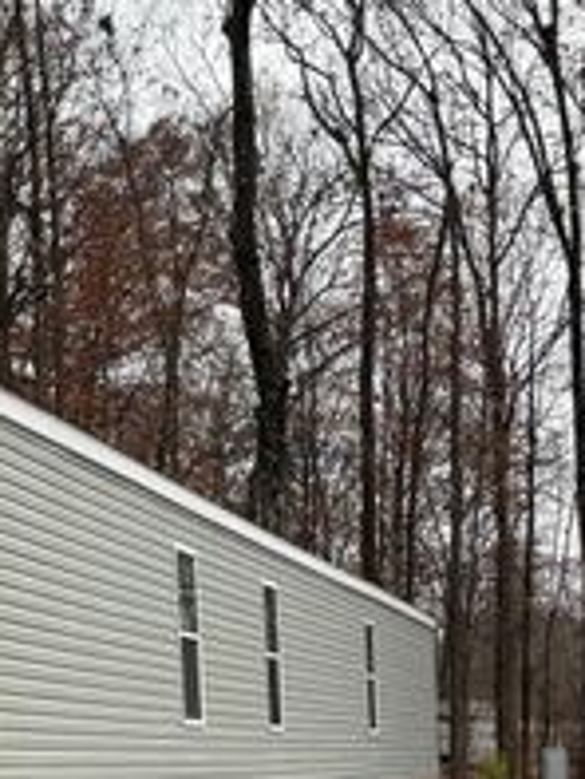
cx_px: 71
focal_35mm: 88
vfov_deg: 21.8
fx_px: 1981
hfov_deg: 16.6
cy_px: 674
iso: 64
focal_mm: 5.96
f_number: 1.6
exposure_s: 1/716
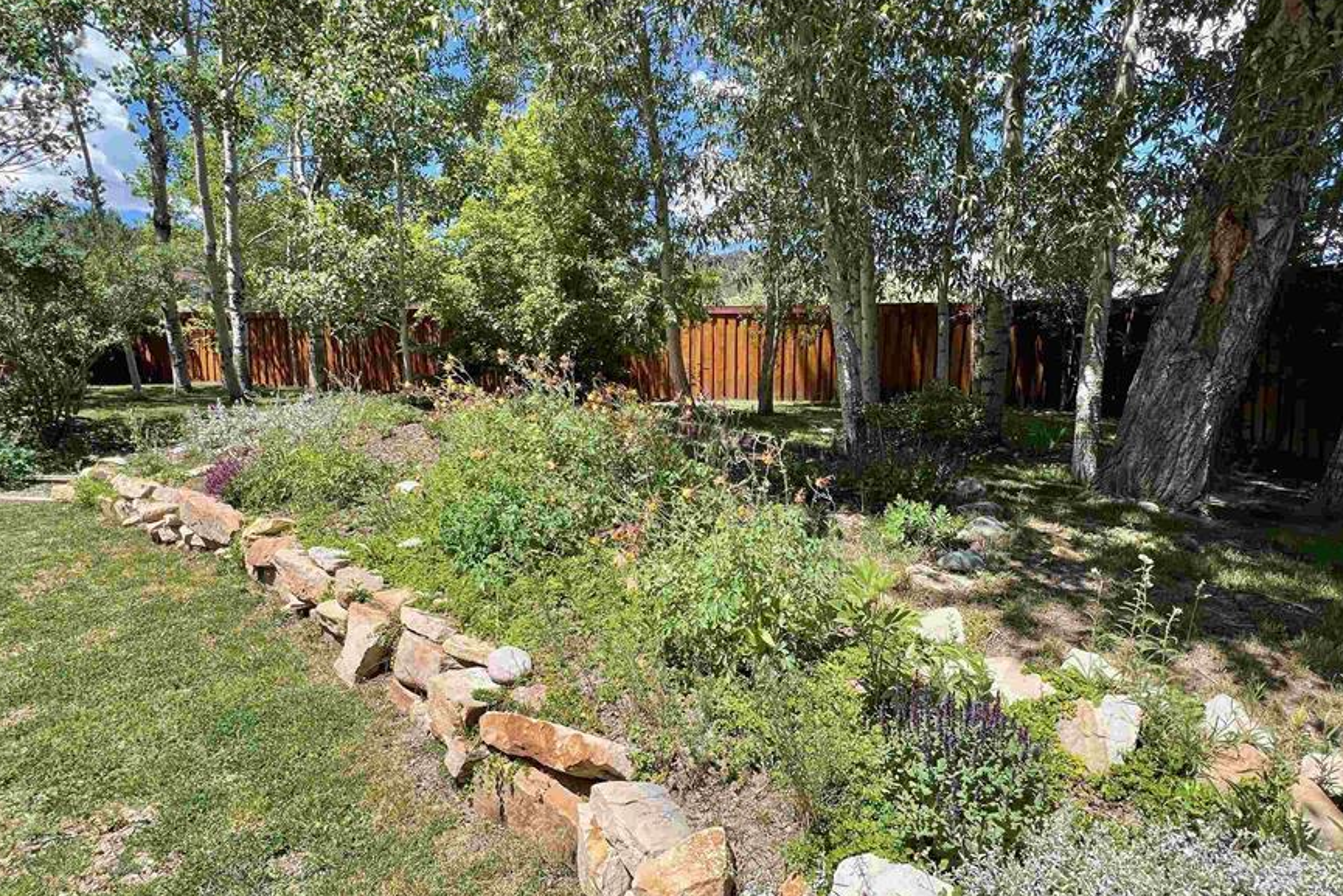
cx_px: 688
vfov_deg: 73.7
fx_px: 597
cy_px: 478
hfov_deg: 96.7
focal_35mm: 16
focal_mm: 1.57
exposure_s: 1/786
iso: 32
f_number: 1.8
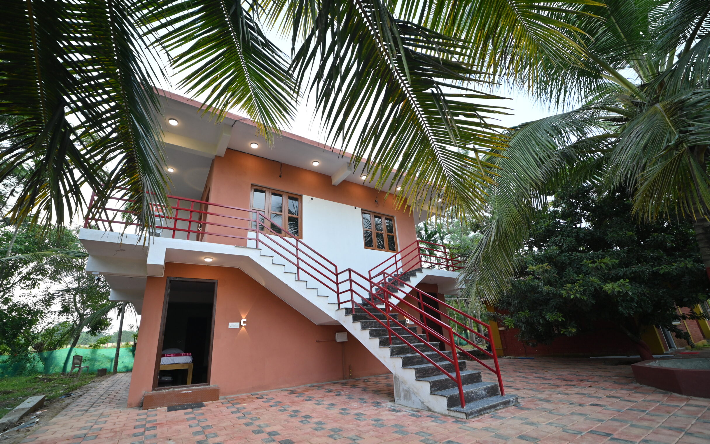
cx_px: 350
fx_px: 290
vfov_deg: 74.6
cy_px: 241
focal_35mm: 15
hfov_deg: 101.5
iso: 250
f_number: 2.8
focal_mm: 14
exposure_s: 1/500
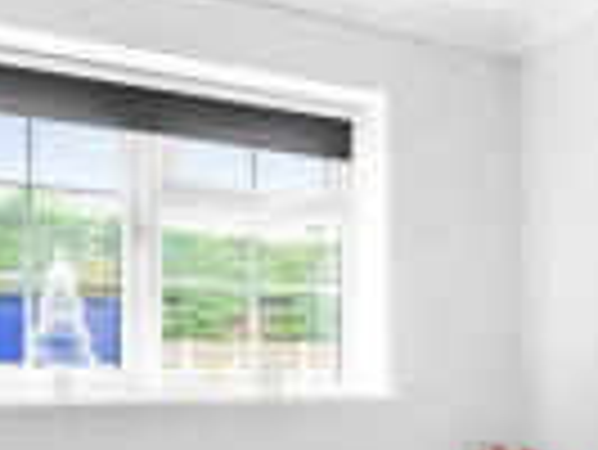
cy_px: 434
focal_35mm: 48
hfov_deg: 38.7
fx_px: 830
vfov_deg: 28.7
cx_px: 441
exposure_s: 1/5
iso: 125
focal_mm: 14
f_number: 8
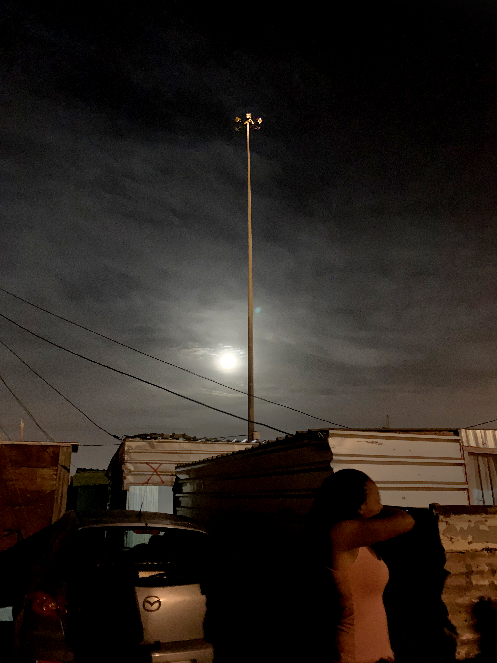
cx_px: 248
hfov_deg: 53.1
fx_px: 498
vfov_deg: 67.3
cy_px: 332
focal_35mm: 26
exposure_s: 1/4
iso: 1250
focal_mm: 4.25
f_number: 1.8
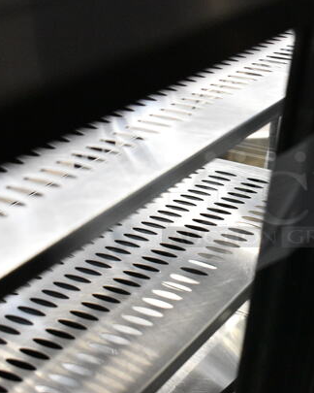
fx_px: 790
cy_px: 196
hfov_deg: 22.1
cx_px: 270
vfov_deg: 27.9
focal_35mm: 68
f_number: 4.5
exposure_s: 1/50
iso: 4500
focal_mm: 32
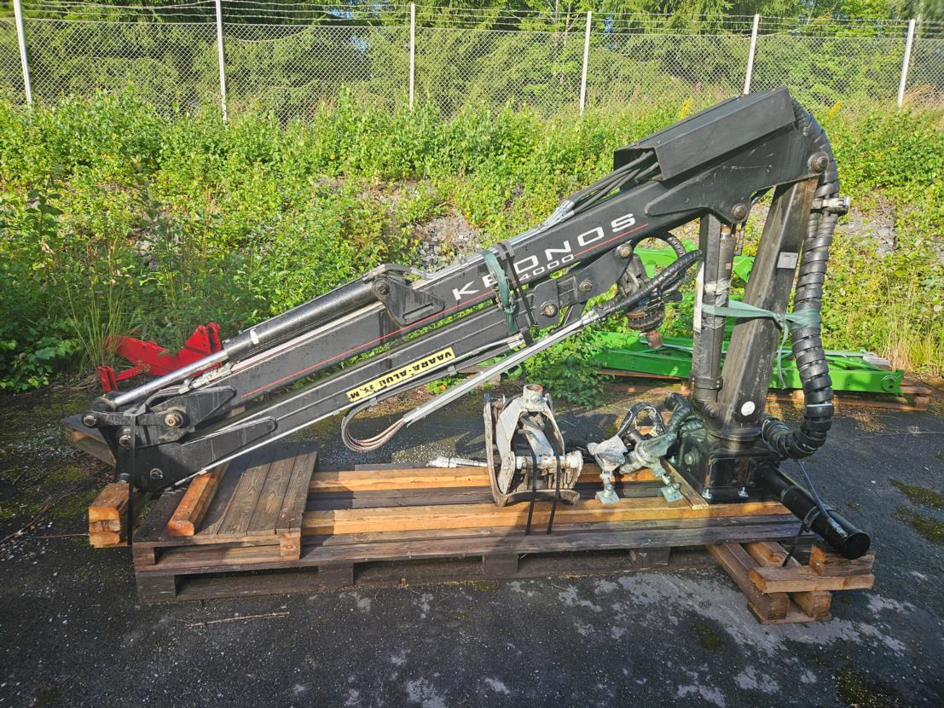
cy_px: 354
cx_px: 472
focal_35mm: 23
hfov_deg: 73.9
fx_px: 627
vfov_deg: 58.9
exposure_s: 1/574
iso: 32
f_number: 1.8
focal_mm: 5.4
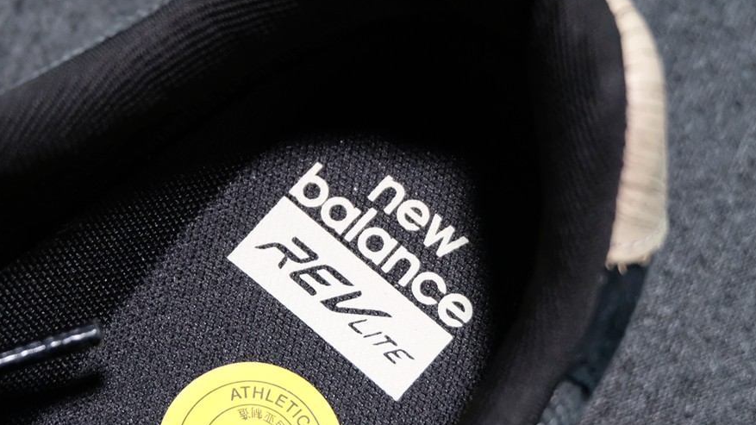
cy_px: 285
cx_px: 330
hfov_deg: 26.8
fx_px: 1583
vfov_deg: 15.3
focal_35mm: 79
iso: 4000
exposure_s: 1/30
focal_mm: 32.5
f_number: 5
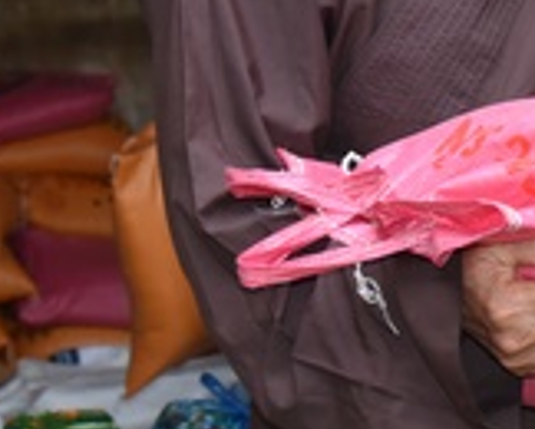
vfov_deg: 8.2
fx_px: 2980
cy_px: -40
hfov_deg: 9.7
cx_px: 974
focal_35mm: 188
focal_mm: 50
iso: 2000
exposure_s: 1/160
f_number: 6.3
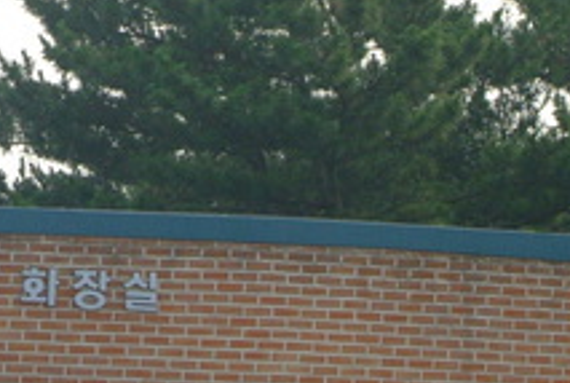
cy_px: 463
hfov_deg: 5.2
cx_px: -92
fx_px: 6236
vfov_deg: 3.5
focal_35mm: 393
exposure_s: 1/500
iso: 800
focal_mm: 80
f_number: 11
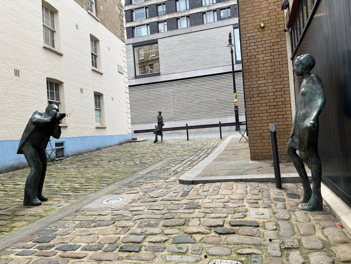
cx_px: 176
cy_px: 132
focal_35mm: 26
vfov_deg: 53.1
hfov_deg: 67.3
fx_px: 264
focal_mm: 5.1
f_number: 1.6
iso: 50
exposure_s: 1/489
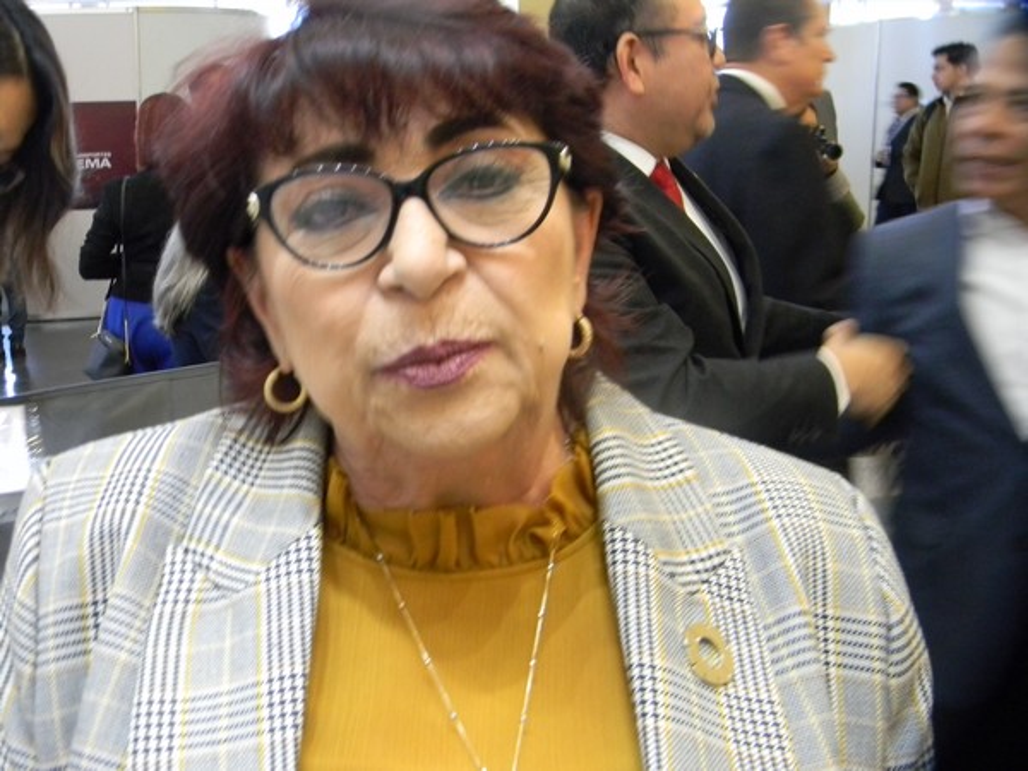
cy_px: 386
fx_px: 1218
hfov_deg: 45.8
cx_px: 514
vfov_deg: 35.1
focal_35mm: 41
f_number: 3.8
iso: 400
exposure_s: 1/14.6
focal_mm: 7.3
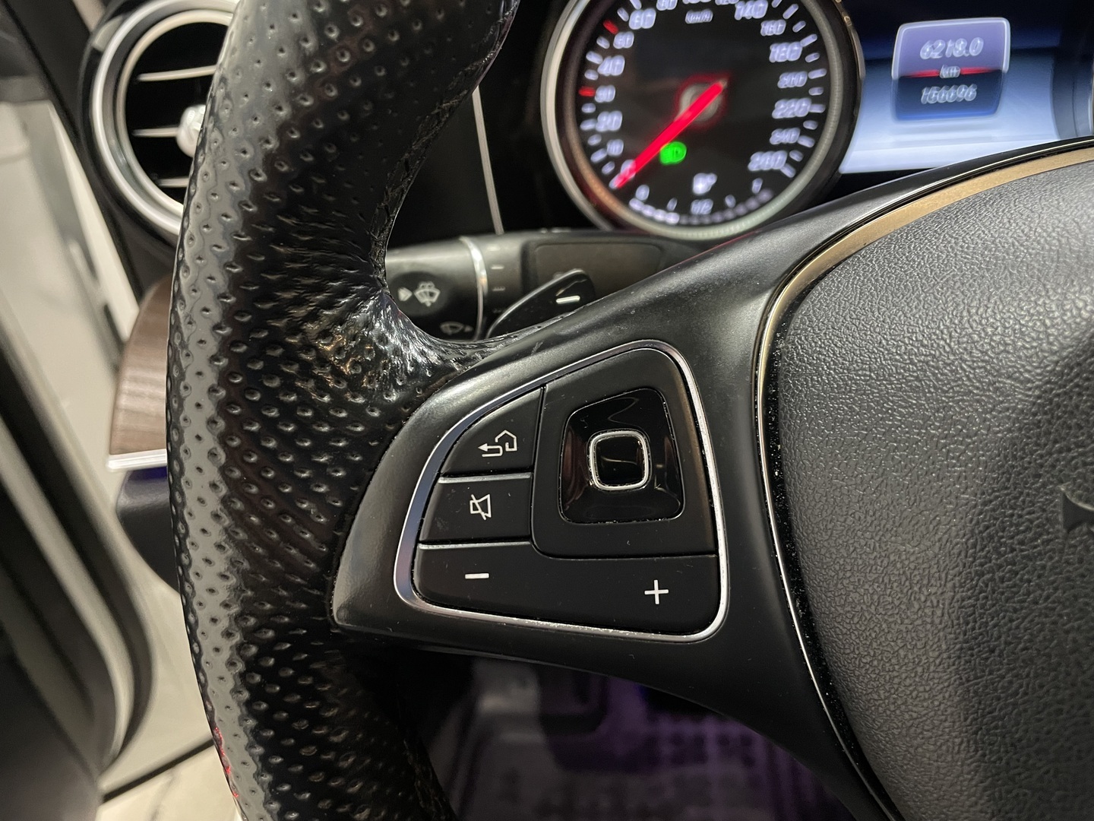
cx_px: 547
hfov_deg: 67.3
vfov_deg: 53.1
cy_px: 410
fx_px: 822
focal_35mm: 26
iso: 400
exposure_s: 1/55
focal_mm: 4.2
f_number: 1.6
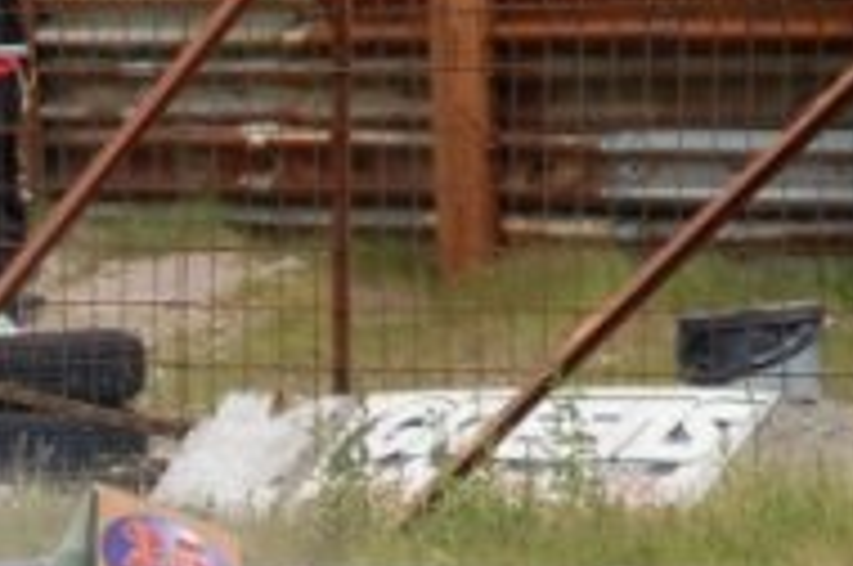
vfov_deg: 2.3
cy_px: 818
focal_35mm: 587
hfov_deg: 3.5
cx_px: -117
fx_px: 13885
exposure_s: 1/1000
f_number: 6
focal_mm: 116
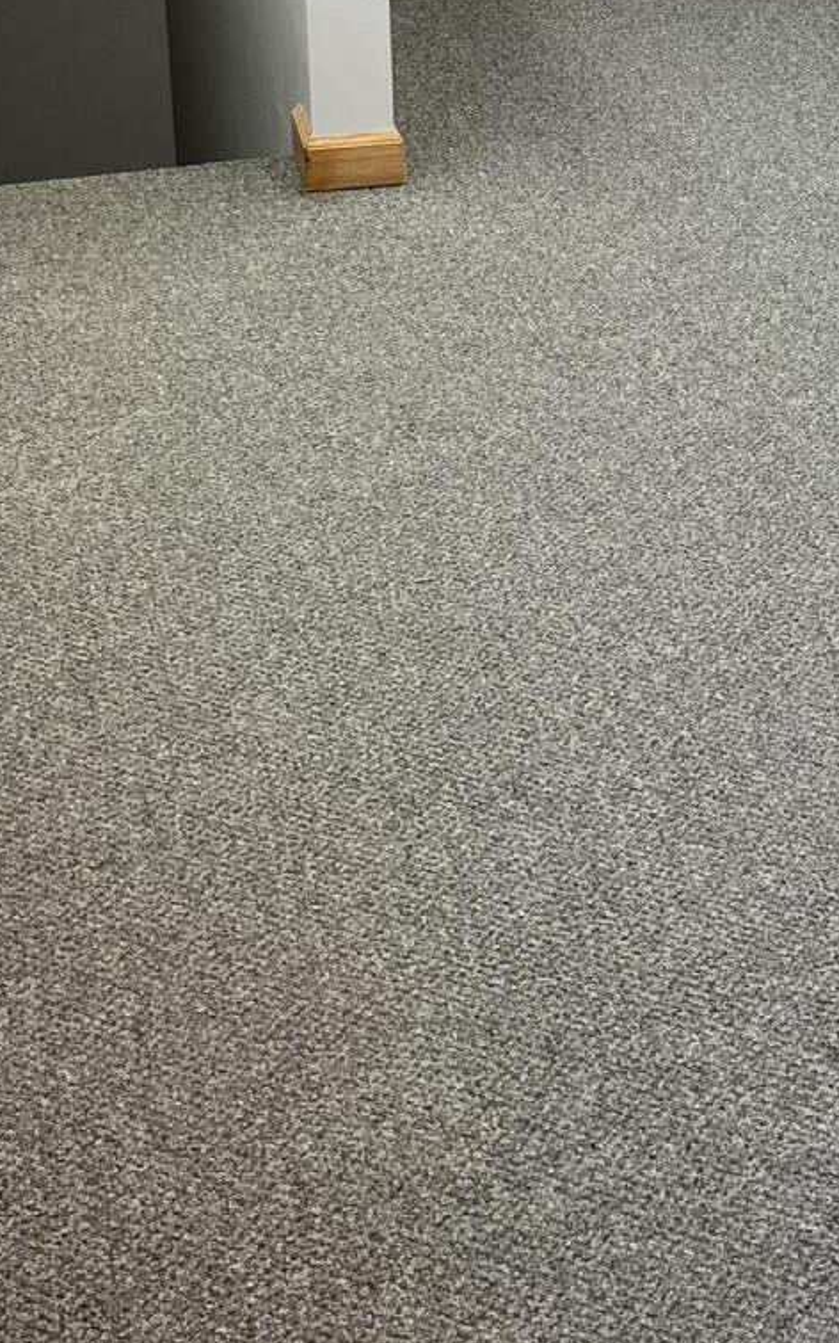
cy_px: -9
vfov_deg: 26.6
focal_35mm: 73
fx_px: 2670
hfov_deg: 17.3
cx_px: 923
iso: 80
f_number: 1.6
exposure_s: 1/60
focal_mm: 5.1
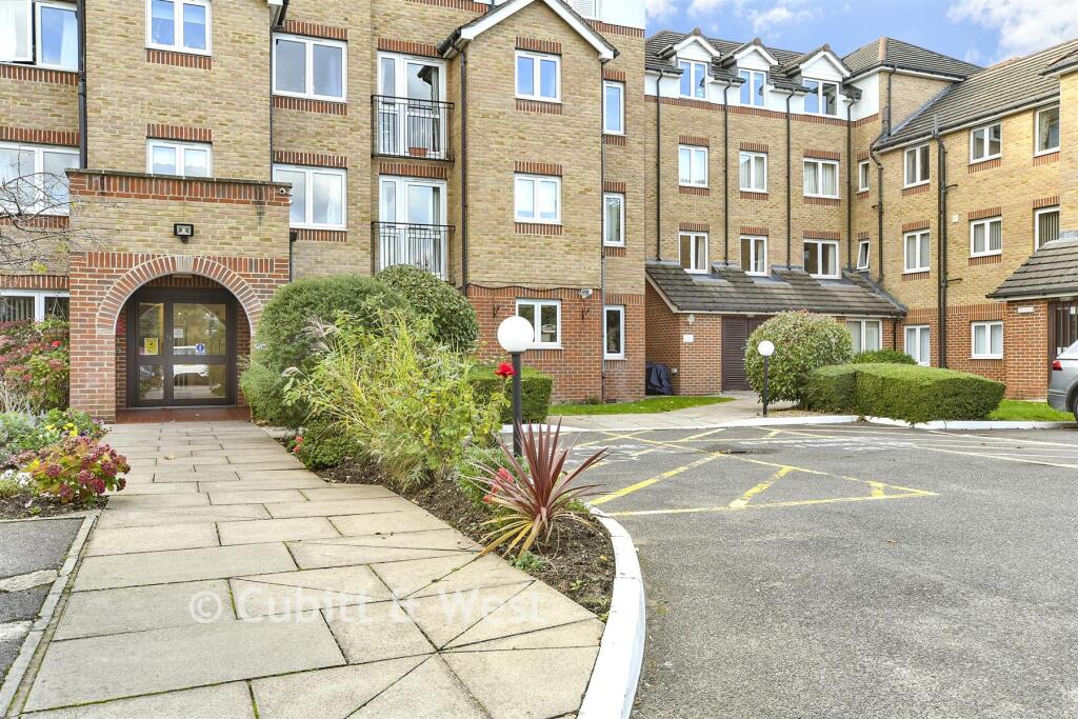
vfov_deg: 43.6
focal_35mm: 30
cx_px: 539
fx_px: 898
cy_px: 360
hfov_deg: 61.9
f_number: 8
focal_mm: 20
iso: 160
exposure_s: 1/30
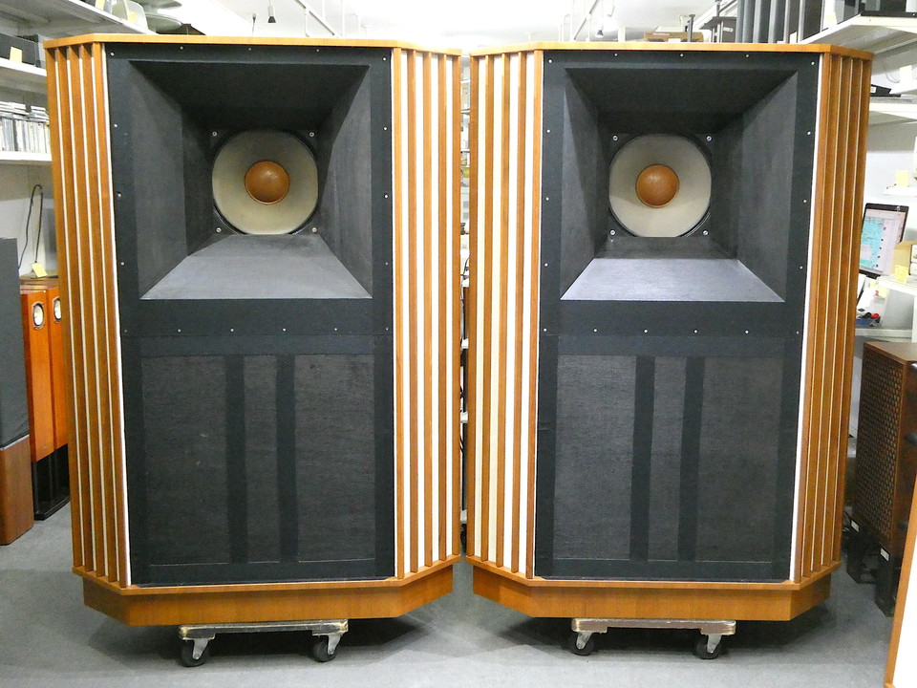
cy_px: 344
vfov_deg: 38.7
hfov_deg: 50.1
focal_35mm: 37
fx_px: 980
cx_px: 458
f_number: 3.7
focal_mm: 6.7
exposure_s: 1/25
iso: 1600
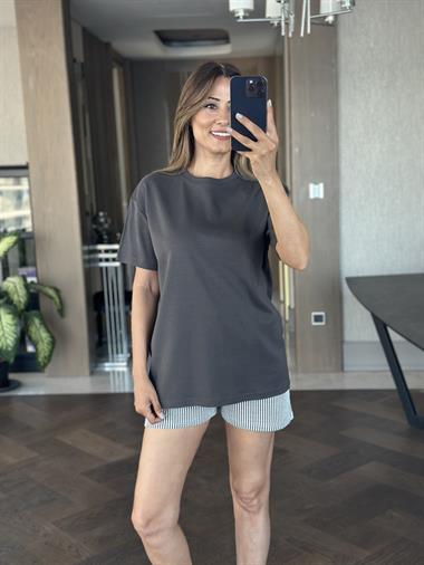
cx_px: 212
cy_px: 282
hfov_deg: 30.3
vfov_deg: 39.6
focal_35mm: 48
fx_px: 783
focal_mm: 6.86
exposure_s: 1/60
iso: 160
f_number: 1.78
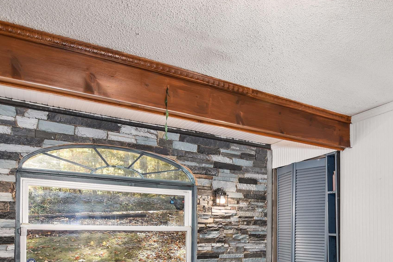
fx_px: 326
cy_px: 235
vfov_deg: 40.5
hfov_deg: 59.8
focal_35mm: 30
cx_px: 278
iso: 100
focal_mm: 11
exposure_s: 1/5
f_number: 2.8
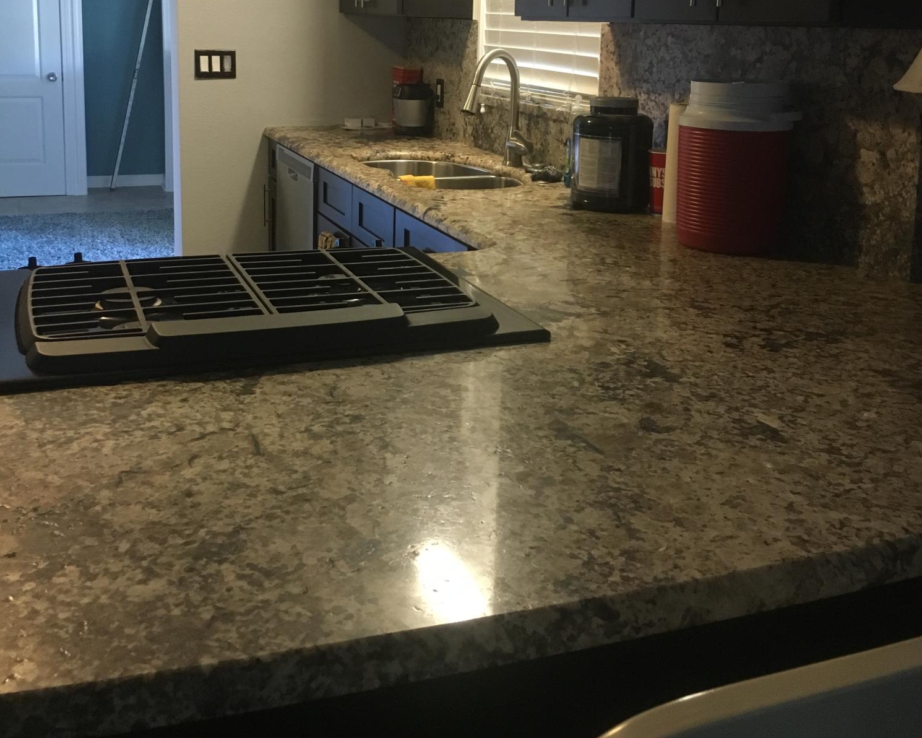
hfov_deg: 47.9
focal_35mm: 38
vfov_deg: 38.2
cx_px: 462
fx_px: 1037
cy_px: 189
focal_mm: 4.15
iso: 200
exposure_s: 1/20
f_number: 2.2
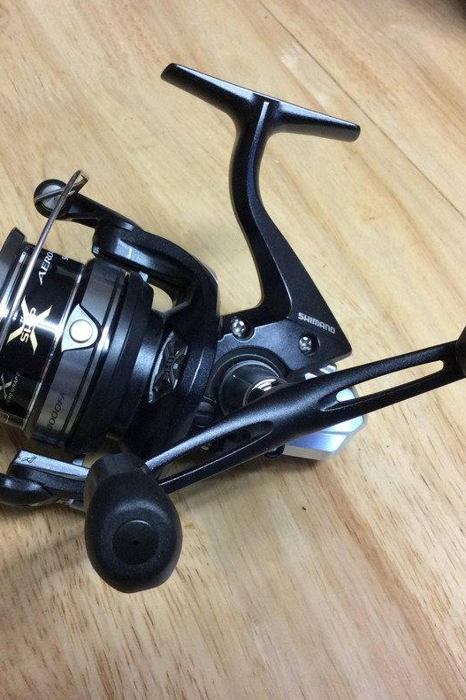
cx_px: 193
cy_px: 353
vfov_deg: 43.6
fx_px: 874
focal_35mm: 45
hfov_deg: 29.8
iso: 125
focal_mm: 3.3
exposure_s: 1/25
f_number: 2.4
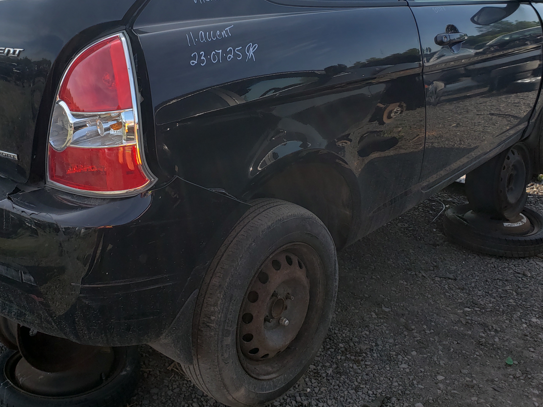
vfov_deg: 39.1
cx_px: 227
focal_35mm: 36
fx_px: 565
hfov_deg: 51.1
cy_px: 127
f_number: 2.4
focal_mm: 4.3
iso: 50
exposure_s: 1/627
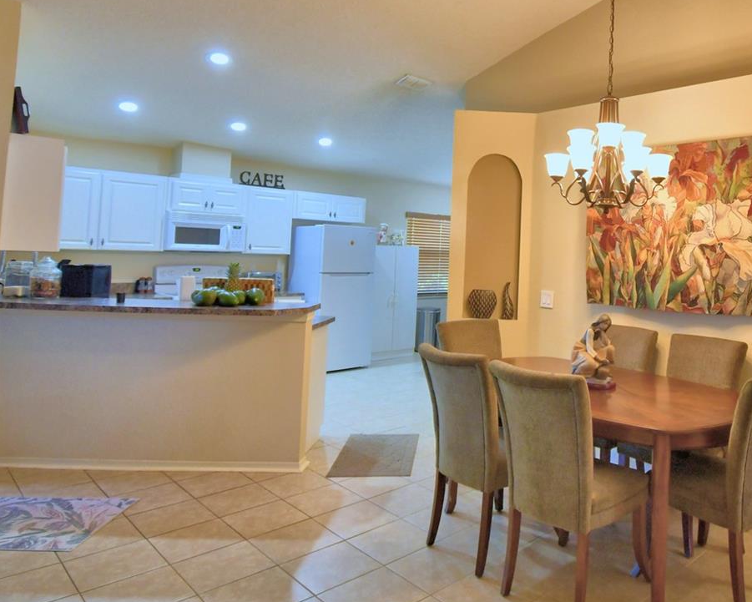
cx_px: 546
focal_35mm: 25
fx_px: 556
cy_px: 227
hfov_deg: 64.8
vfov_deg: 56.2
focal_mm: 10
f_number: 4.5
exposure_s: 1/30
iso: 450
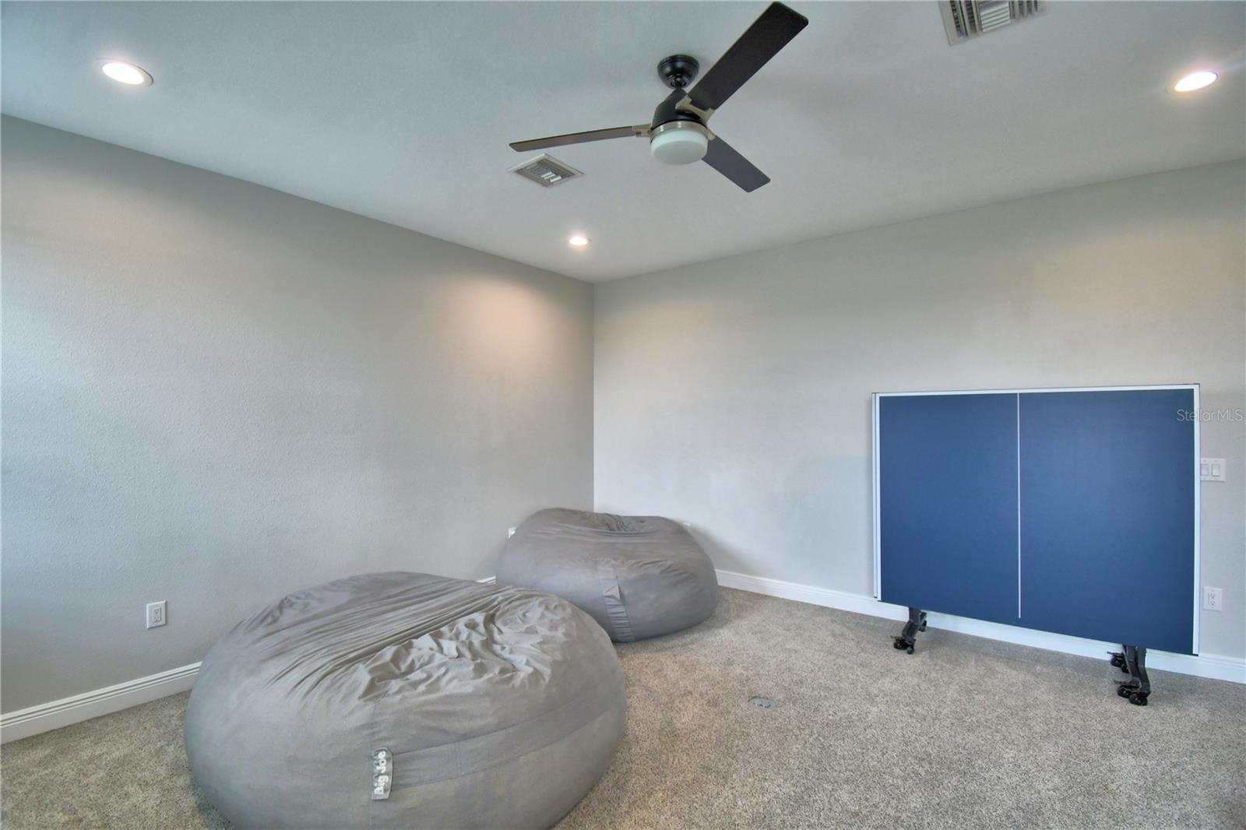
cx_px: 623
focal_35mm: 15
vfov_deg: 77.3
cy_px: 415
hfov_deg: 100.4
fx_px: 519
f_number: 4.5
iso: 400
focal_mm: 10
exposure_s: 1/60
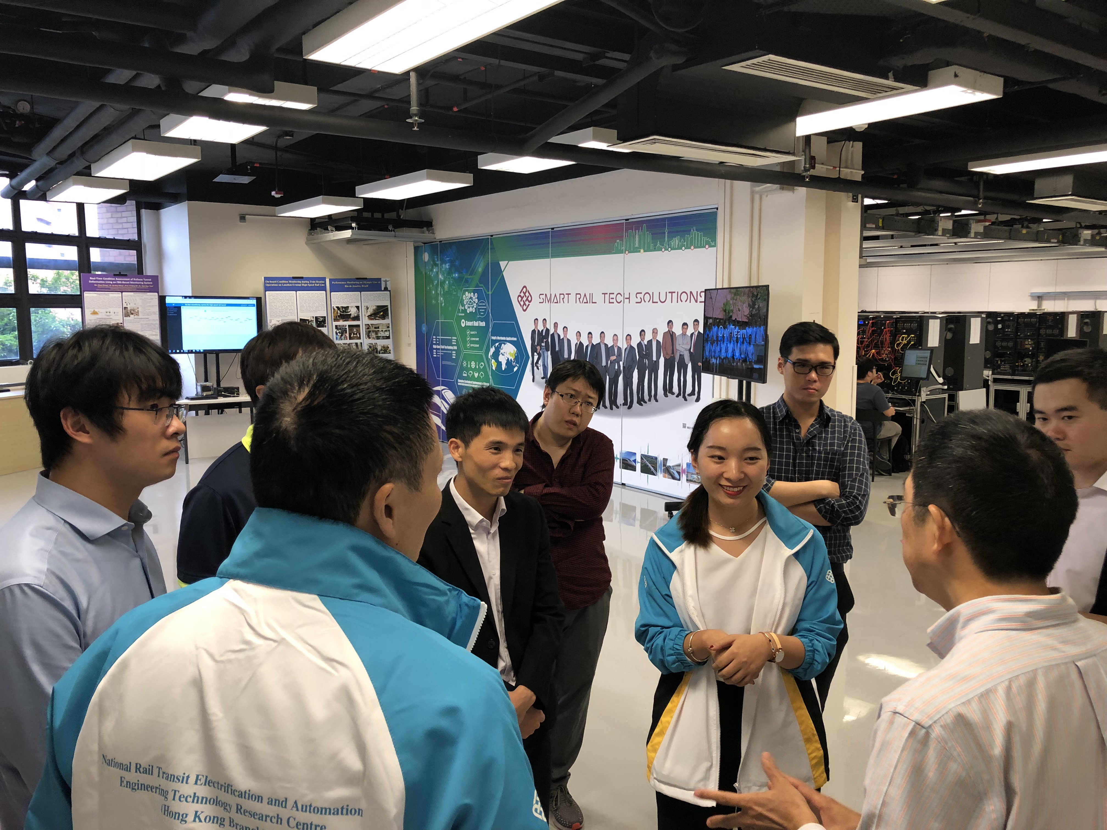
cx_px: 554
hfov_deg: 63.4
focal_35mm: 28
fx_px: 895
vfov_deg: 49.7
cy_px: 415
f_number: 1.8
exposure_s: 1/25
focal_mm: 4
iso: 40
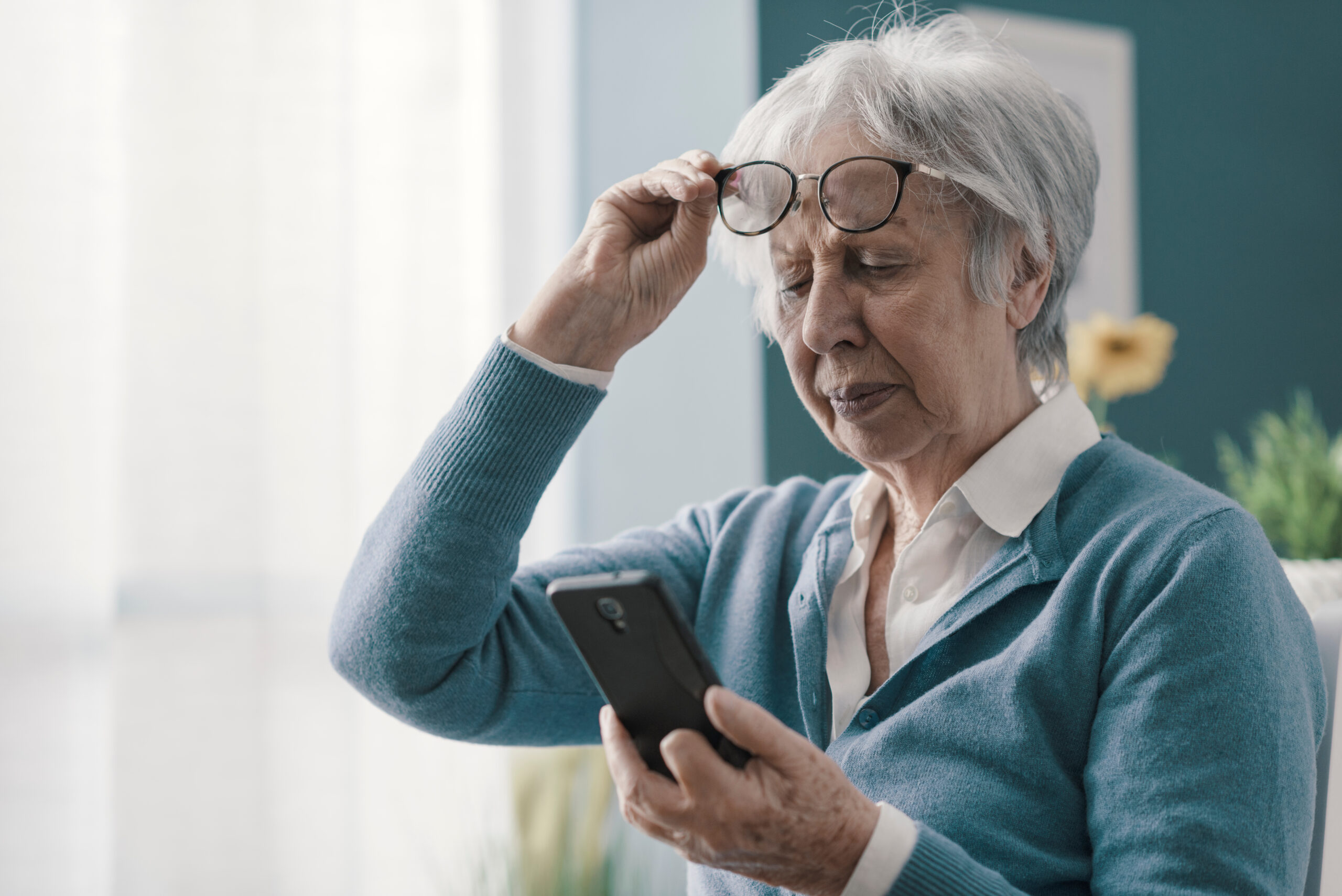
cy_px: 448
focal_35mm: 85
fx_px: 3170
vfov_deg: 16.1
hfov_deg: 23.9
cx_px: 671
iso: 250
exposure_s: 1/100
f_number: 2.5
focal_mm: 85
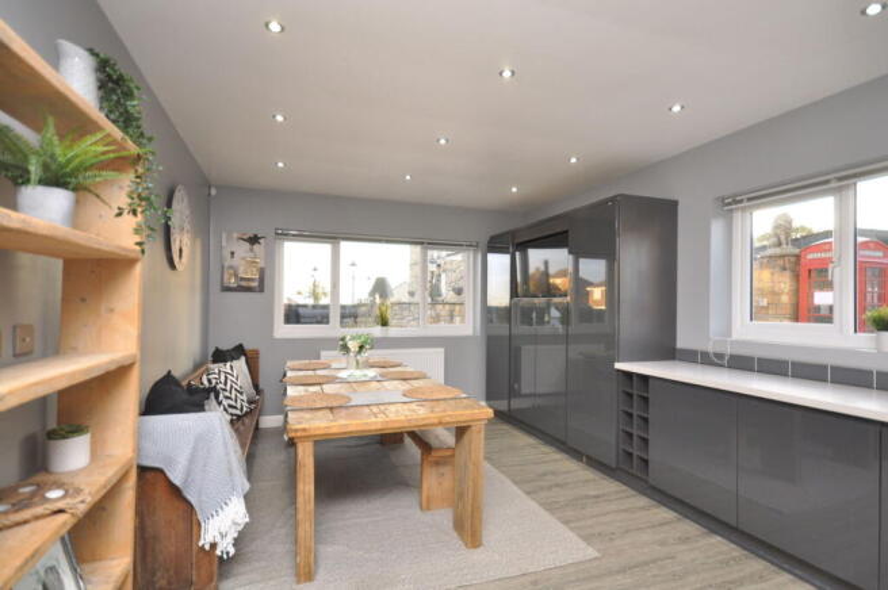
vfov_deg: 67.3
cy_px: 295
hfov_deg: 90.1
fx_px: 444
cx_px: 444
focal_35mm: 18
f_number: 4.5
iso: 720
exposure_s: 1/60
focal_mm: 12
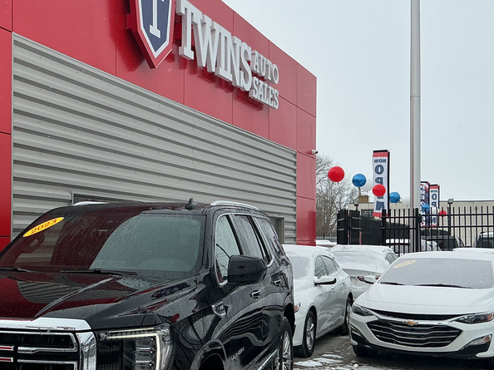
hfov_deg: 37.3
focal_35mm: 50
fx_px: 713
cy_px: 222
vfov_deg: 29.0
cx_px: 128
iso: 25
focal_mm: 3
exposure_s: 1/1121
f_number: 1.8
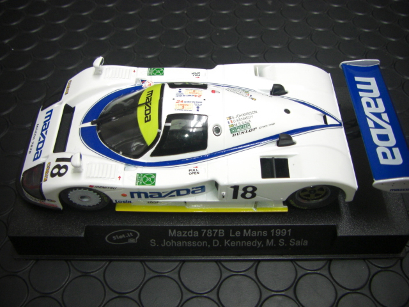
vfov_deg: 37.7
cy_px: 154
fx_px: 449
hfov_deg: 49.0
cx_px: 204
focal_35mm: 38
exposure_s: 1/30
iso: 200
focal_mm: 6.3
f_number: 3.4
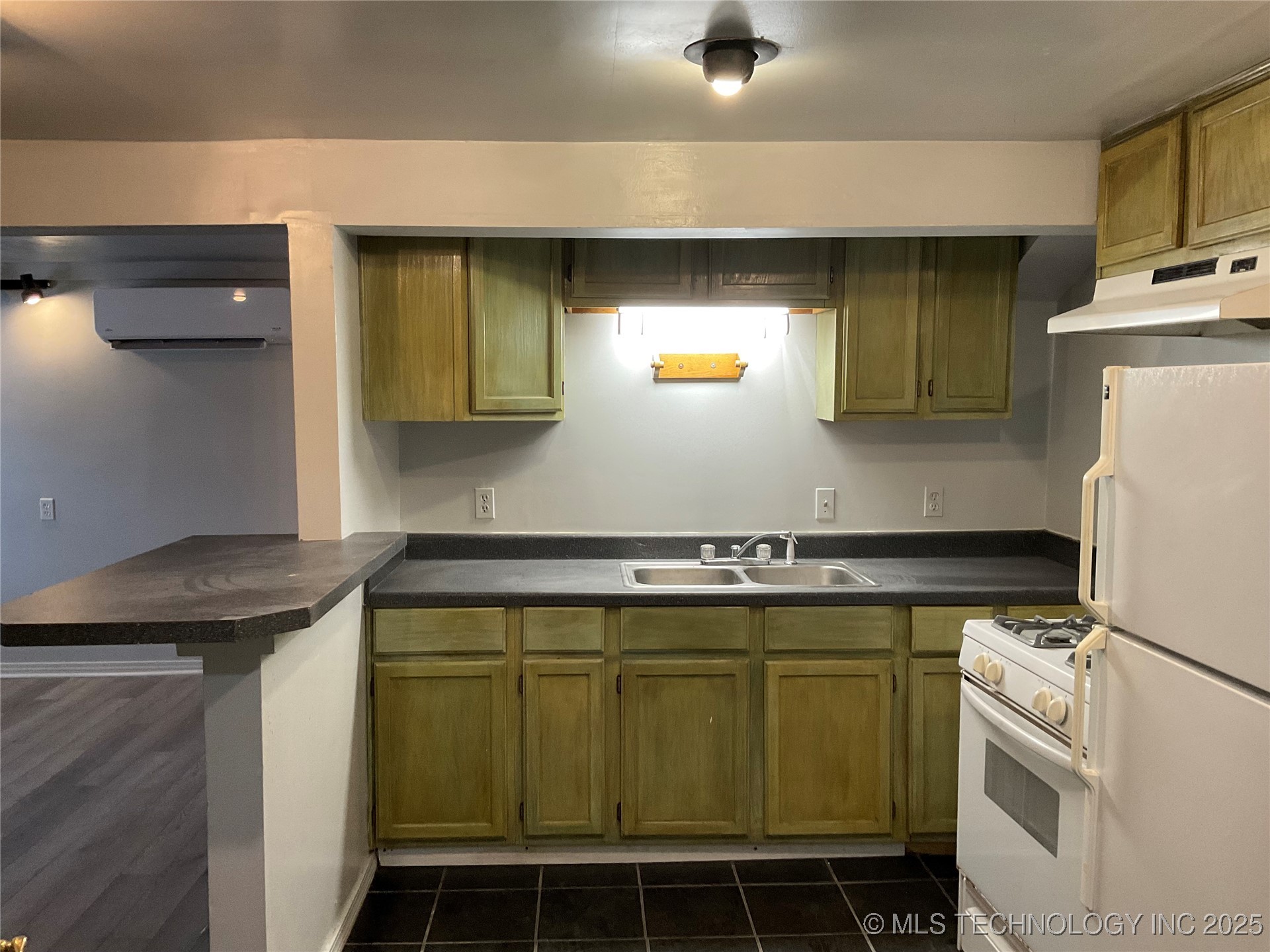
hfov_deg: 61.7
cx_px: 635
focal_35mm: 29
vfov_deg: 48.2
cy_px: 476
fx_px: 1064
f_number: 1.8
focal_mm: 3
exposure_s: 1/60
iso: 125
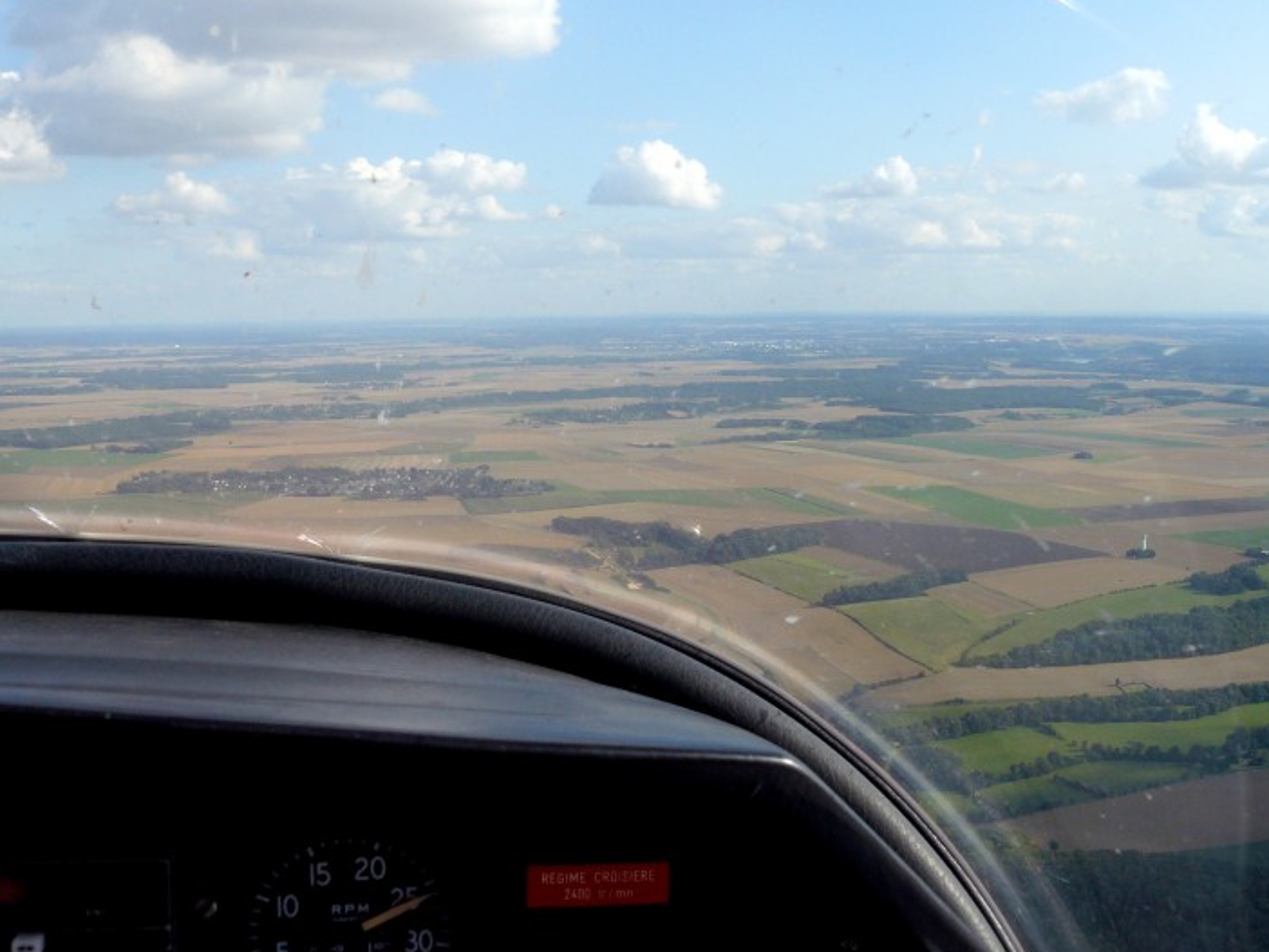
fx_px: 1504
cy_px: 437
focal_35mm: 41
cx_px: 680
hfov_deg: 45.7
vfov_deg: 35.1
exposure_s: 1/500
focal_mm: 6
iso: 100
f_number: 4.5
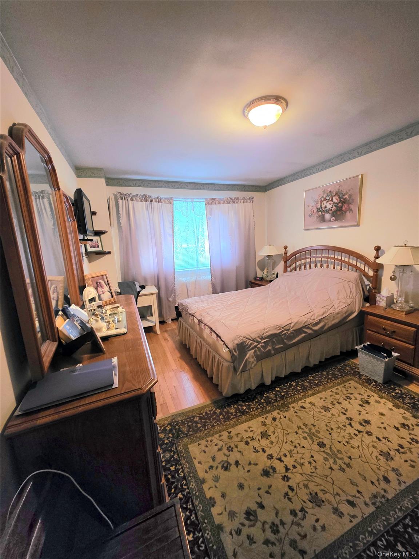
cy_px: 280
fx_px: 210
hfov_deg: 89.9
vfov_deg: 106.2
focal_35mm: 13
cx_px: 210
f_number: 1.9
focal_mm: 2.2
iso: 1000
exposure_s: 1/60.2
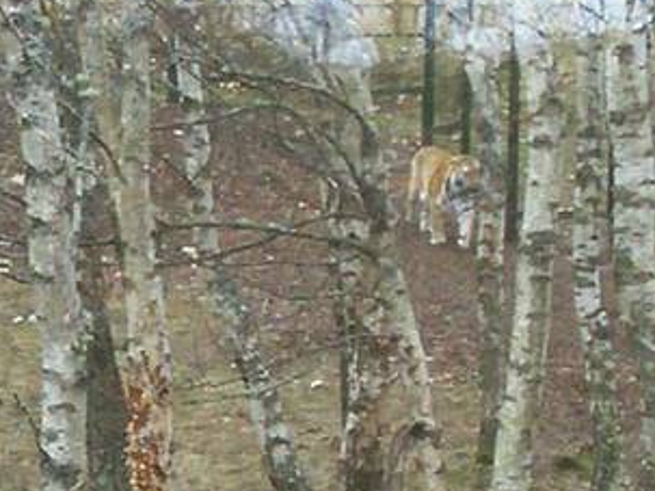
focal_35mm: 190
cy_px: 506
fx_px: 3594
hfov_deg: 10.3
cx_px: -86
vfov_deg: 7.8
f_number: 4.5
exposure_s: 1/99.2
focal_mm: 5.9
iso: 100
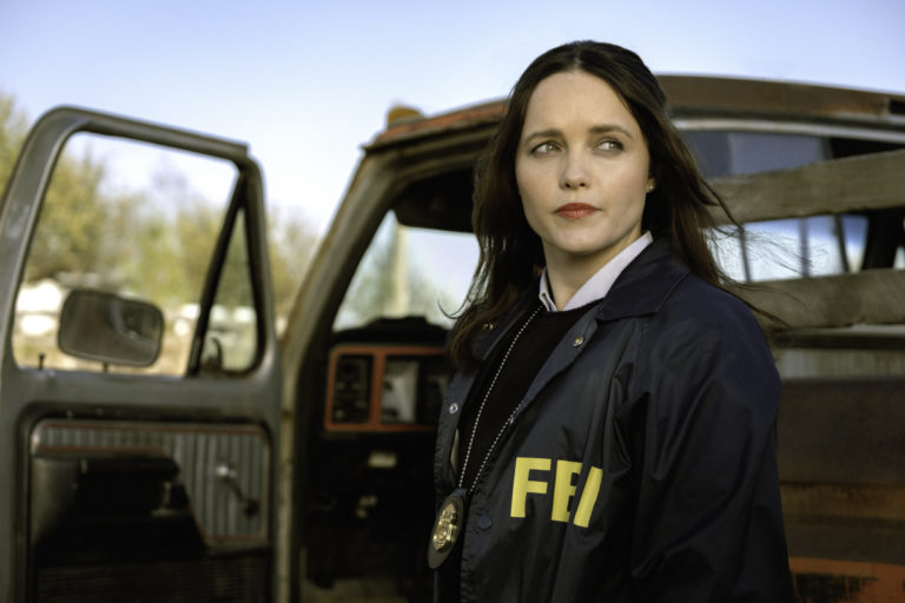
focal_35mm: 75
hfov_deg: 27.0
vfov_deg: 18.2
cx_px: 452
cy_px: 302
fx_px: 1885
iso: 320
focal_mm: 50
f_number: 3.6
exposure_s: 1/500
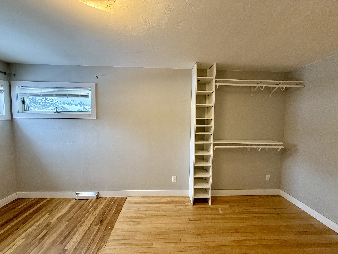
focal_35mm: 14
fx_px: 137
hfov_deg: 102.1
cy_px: 127
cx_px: 169
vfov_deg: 85.7
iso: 250
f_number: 2.2
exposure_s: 1/120
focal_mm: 2.22
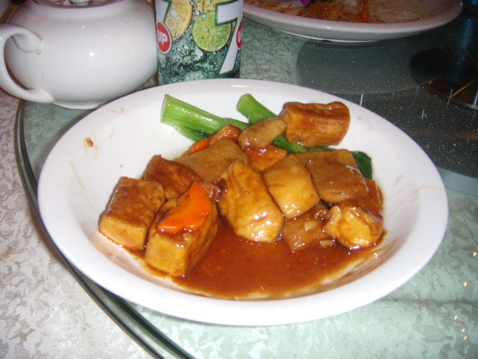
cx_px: 239
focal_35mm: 38
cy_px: 180
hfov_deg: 49.0
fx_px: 525
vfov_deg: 37.7
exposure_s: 1/60.2
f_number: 3.5
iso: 64
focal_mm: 6.4
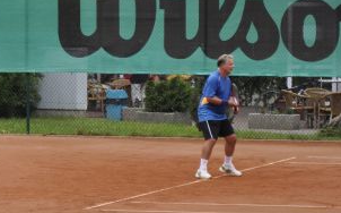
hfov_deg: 5.4
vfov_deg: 3.4
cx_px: -125
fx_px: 3611
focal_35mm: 389
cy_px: 58
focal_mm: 80
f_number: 5.6
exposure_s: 1/500
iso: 320
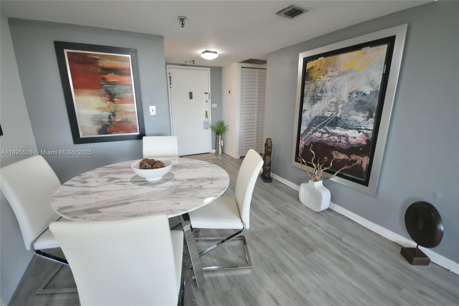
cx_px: 230
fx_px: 191
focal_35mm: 15
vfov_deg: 77.3
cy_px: 153
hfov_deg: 100.4
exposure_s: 1/50
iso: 400
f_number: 4
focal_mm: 10
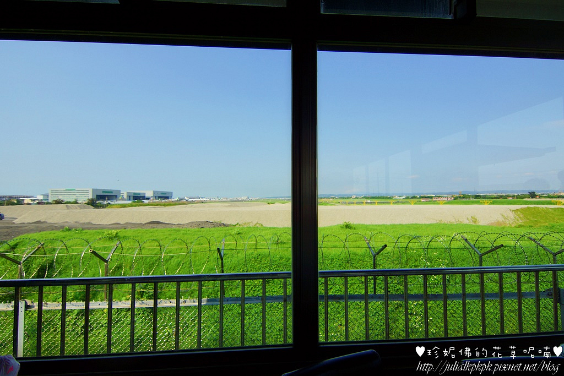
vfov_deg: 67.4
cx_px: 282
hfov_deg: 90.0
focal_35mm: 18
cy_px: 188
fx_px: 282
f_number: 4
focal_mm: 12
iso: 100
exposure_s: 1/1250
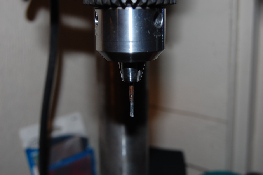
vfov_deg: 28.9
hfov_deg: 42.4
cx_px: 132
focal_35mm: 46
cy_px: 88
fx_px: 339
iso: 200
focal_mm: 31
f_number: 5.6
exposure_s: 1/125
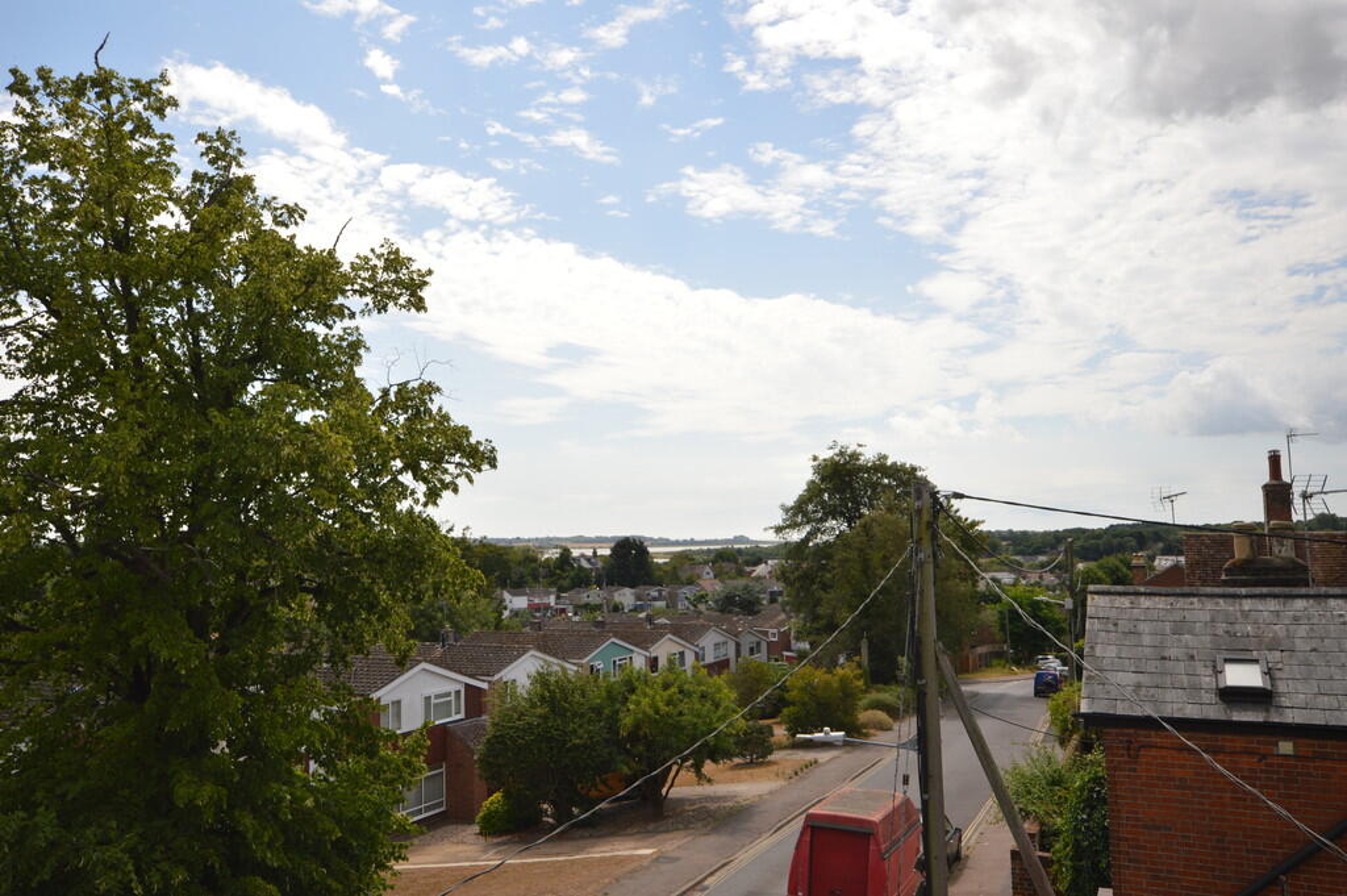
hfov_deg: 62.0
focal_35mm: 30
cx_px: 674
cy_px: 448
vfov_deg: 43.5
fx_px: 1122
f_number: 10
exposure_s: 1/200
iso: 100
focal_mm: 20
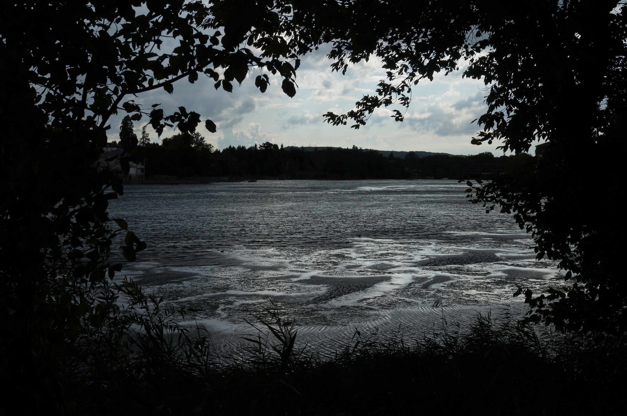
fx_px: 783
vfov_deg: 29.8
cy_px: 208
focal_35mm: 45
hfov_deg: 43.7
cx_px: 314
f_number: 8
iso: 200
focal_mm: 30
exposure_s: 1/640
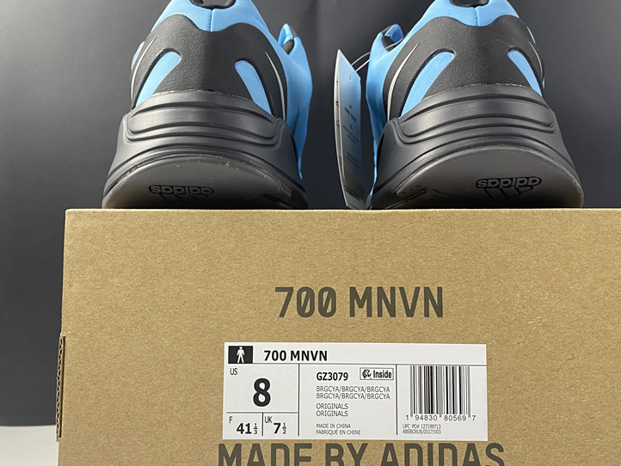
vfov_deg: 39.6
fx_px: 646
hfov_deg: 51.3
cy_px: 256
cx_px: 317
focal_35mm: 36
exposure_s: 1/50
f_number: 1.8
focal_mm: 4.25
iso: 80
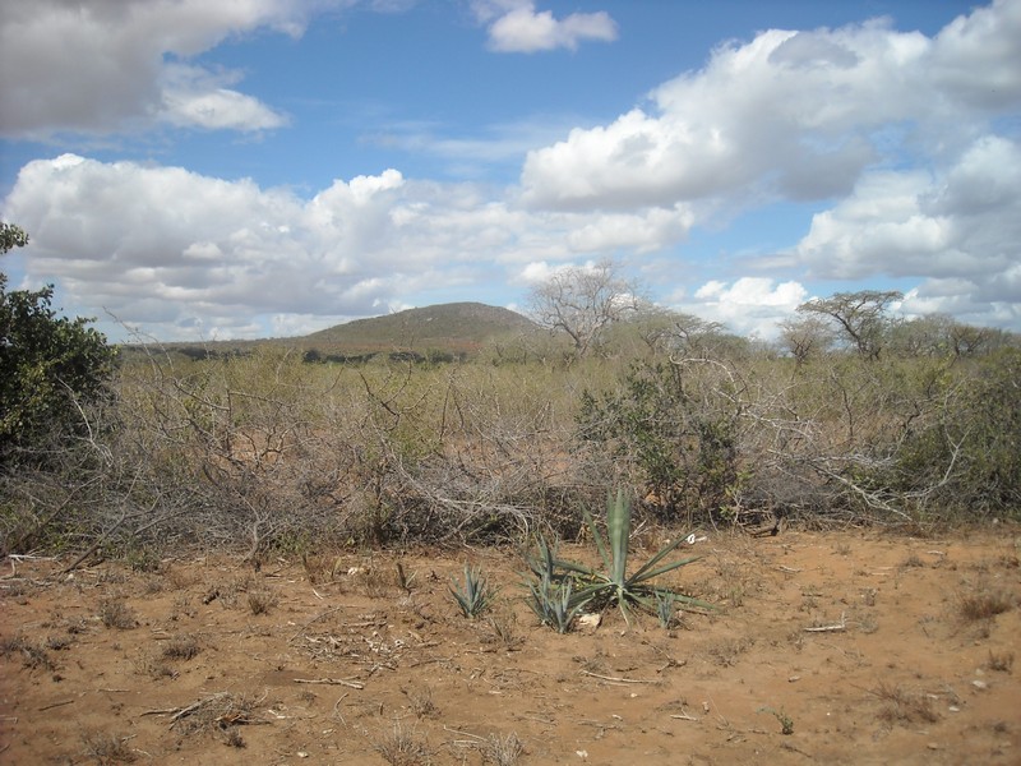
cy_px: 383
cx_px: 510
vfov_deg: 40.7
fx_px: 1032
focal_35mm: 35
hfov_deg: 52.6
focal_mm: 5.7
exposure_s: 1/402
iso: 64
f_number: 5.6
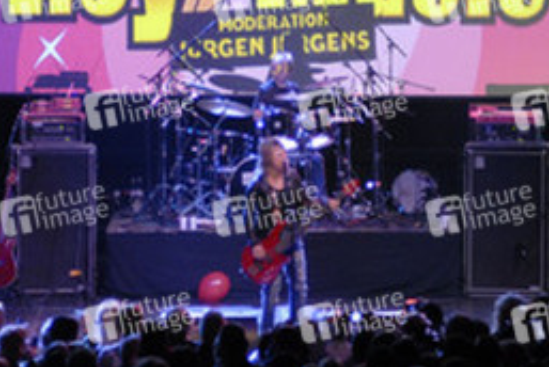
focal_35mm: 275
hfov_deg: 7.5
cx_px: 293
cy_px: 51
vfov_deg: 5.0
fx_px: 4197
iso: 800
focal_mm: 105
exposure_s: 1/40
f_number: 4.2
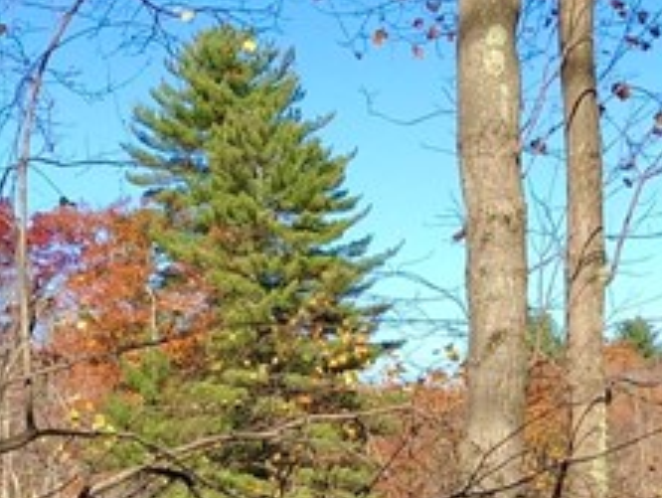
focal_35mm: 129
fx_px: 2470
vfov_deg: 11.0
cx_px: -24
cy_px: 775
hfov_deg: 15.0
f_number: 1.8
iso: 20
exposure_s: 1/813
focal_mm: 3.99
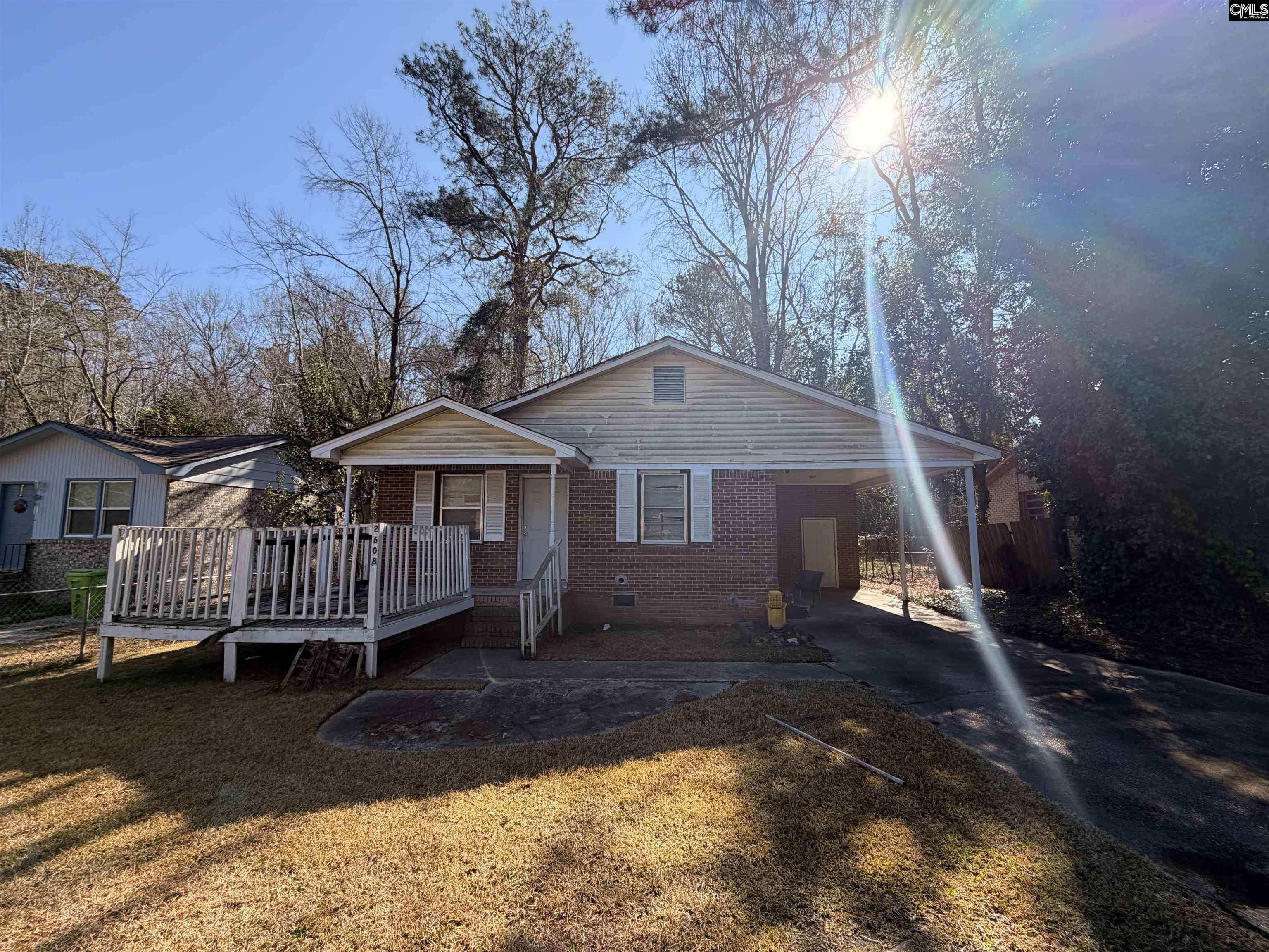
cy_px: 476
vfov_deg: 85.7
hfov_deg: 102.1
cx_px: 634
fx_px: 513
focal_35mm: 14
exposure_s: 1/672
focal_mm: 2.22
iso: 40
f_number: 2.2
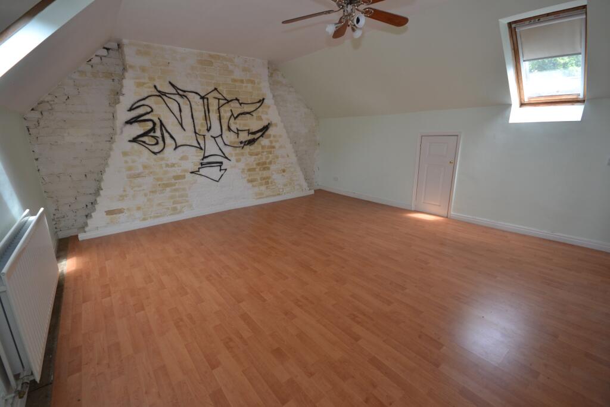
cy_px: 204
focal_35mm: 15
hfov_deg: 100.4
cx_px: 305
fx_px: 254
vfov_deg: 77.3
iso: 400
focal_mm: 10
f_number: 5.6
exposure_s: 1/125
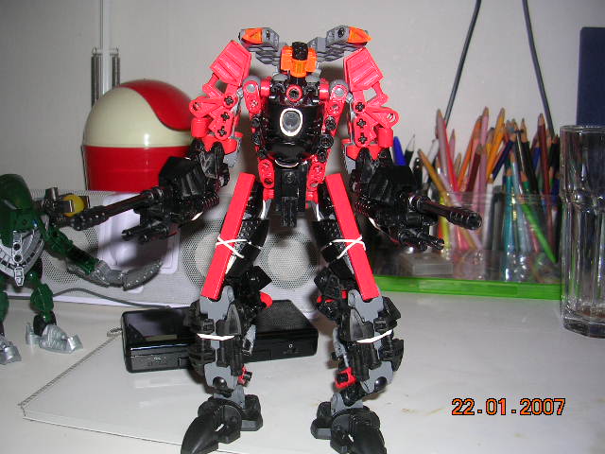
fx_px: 664
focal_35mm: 38
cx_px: 302
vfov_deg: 37.7
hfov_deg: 49.0
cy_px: 227
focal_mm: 5.8
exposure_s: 1/60.1
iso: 50
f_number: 2.8
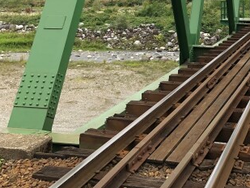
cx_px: 217
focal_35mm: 58
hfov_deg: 31.9
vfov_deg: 24.1
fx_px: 419
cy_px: -2
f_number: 1.8
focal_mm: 3.99
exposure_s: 1/277
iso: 20
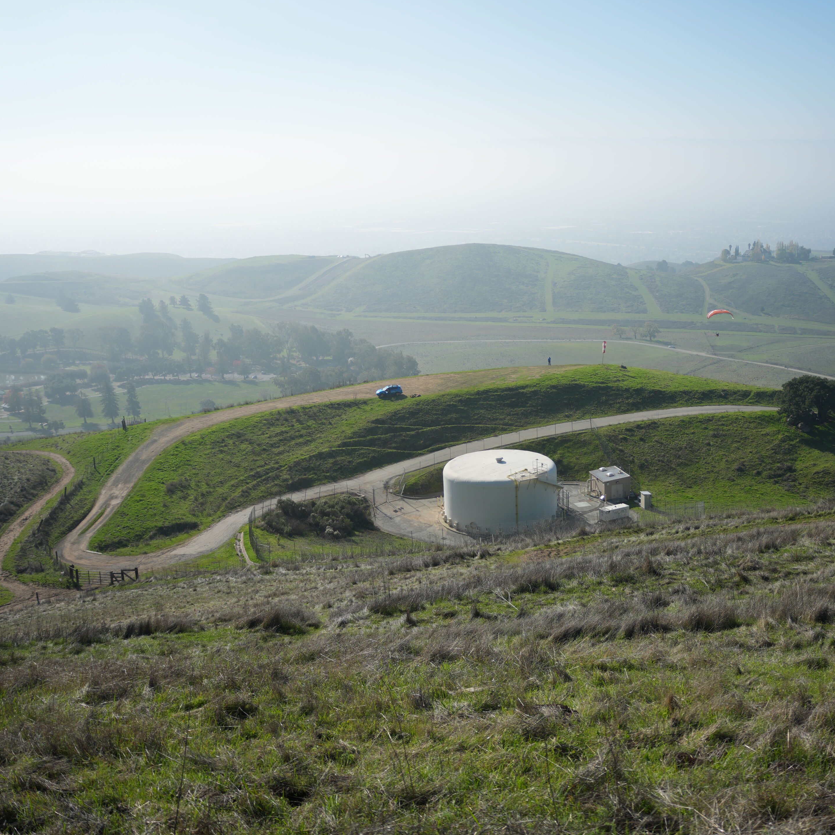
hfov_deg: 45.6
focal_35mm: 36
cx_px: 523
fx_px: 982
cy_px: 419
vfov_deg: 46.0
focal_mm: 28
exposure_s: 1/2000
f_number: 4
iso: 160
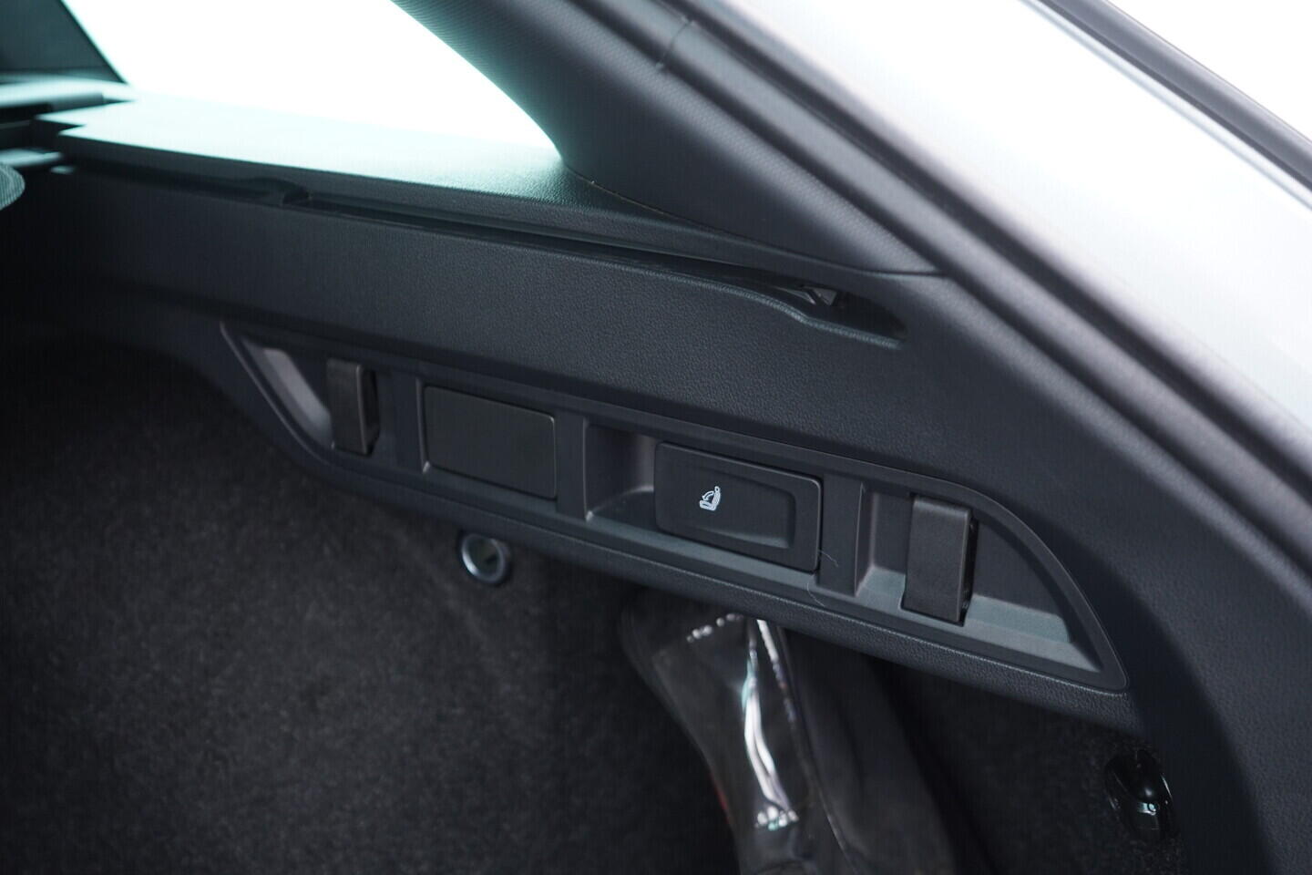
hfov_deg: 53.1
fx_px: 1312
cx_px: 656
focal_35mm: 36
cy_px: 438
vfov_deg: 36.9
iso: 640
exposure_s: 1/40
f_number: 2.8
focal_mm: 24
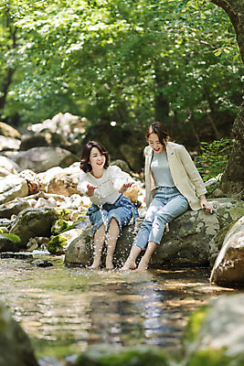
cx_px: 122
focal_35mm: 85
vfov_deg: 23.9
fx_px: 863
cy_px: 183
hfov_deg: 16.1
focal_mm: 85
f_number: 2
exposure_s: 1/640
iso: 320
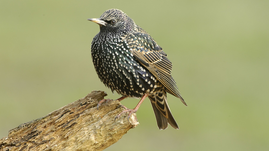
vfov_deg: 1.5
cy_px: 69
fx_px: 5606
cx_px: 134
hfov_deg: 2.7
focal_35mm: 786
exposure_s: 1/100
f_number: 8
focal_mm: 500
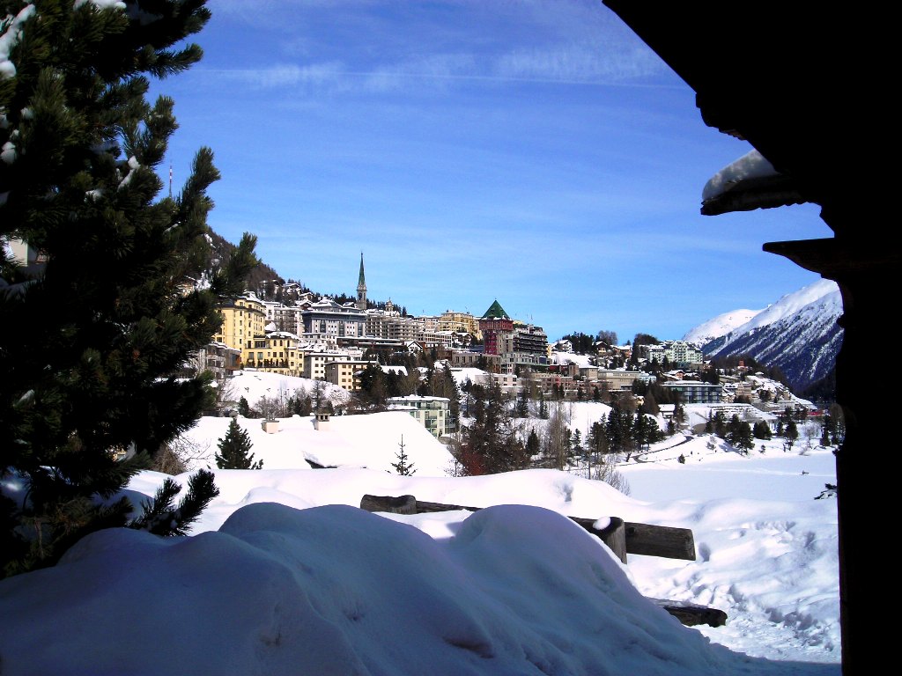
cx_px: 451
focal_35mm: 38
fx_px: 990
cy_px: 338
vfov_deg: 37.7
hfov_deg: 49.0
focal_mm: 6.3
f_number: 6.4
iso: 50
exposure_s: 1/528
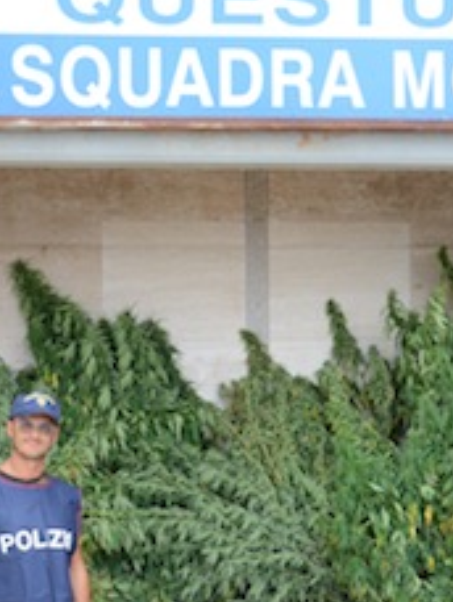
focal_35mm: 94
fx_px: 1643
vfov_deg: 20.7
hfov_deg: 15.7
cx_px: 282
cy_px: 417
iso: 800
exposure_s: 1/200
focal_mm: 25
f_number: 7.1
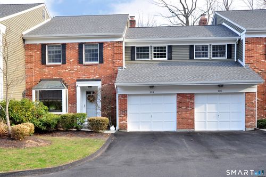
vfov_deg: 43.5
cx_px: 133
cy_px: 88
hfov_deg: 62.0
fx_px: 221
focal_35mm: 30
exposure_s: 1/160
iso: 500
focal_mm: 20
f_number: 7.1
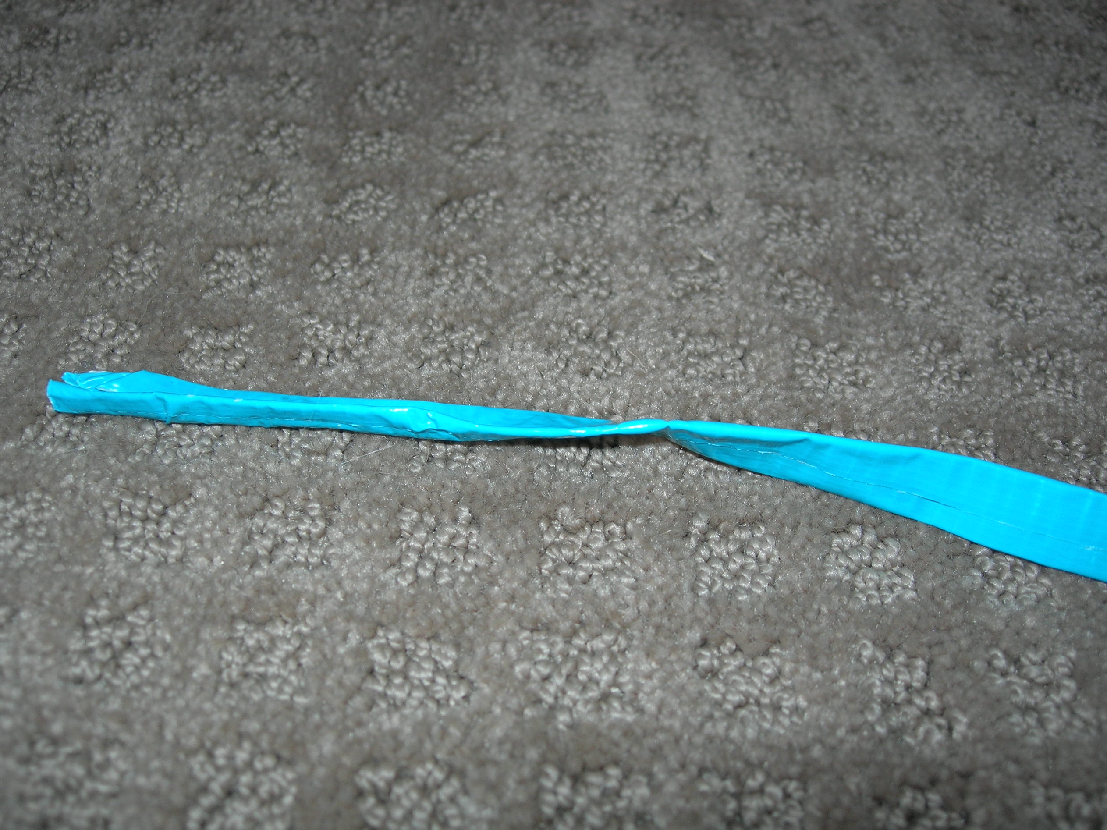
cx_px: 566
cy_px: 416
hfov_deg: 47.9
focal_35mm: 39
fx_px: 1247
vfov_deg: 36.8
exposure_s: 1/60.1
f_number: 2.8
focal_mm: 7.8
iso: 64
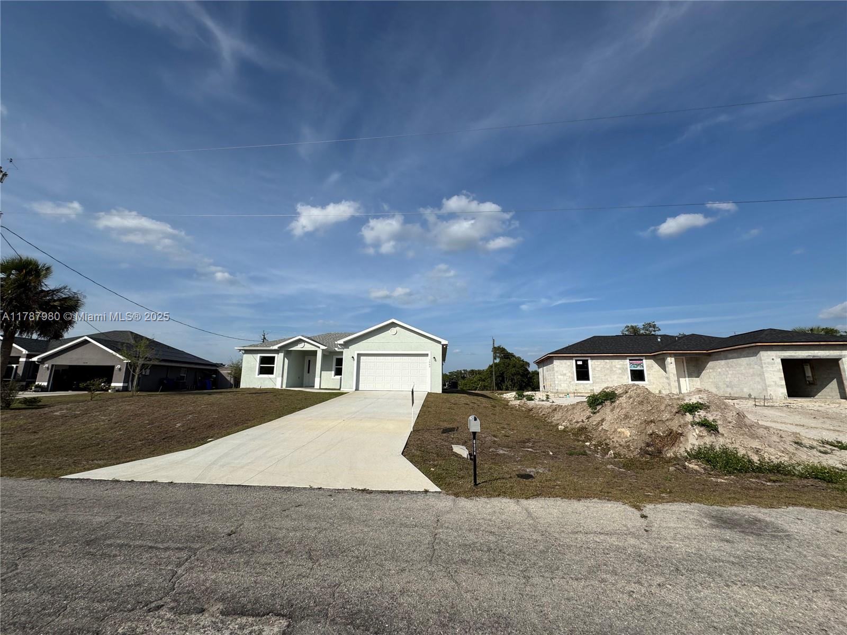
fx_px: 343
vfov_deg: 85.7
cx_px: 424
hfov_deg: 102.1
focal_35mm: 14
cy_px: 318
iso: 40
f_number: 2.2
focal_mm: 2.22
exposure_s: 1/3717
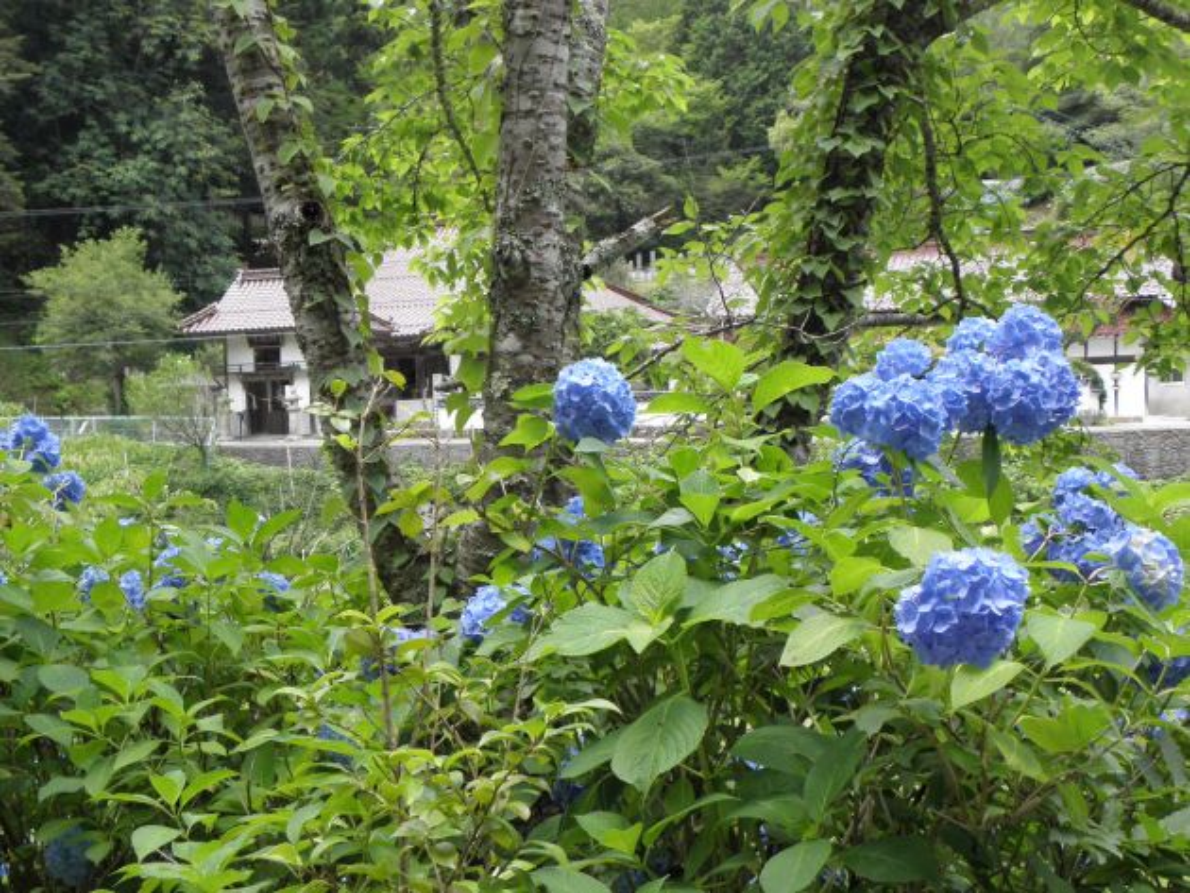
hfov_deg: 36.2
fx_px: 1823
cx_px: 595
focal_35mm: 53
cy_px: 446
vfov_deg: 27.5
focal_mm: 9.57
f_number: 4
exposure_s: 1/100
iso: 64
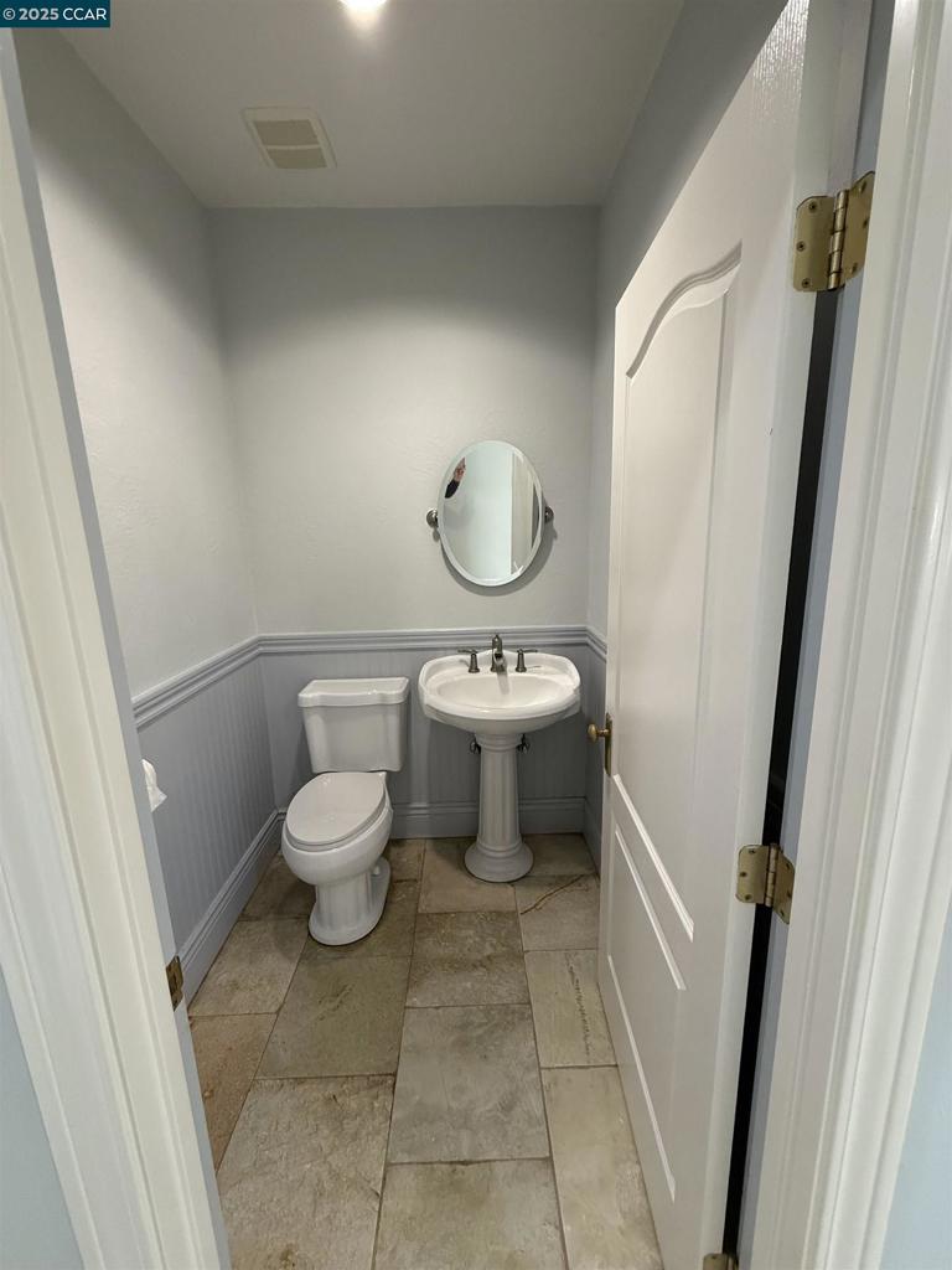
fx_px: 513
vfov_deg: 102.1
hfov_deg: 85.7
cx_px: 476
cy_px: 635
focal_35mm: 14
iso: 320
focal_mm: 2.22
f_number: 2.2
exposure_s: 1/120
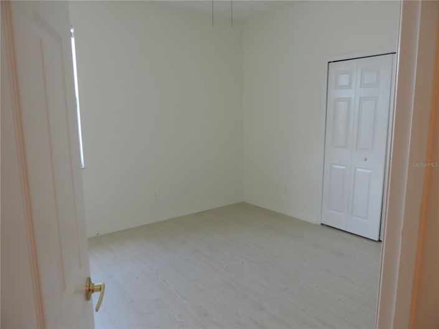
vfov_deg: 56.8
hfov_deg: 71.6
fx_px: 304
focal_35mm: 24
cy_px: 164
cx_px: 220
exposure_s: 1/30
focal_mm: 4.3
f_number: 3
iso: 160
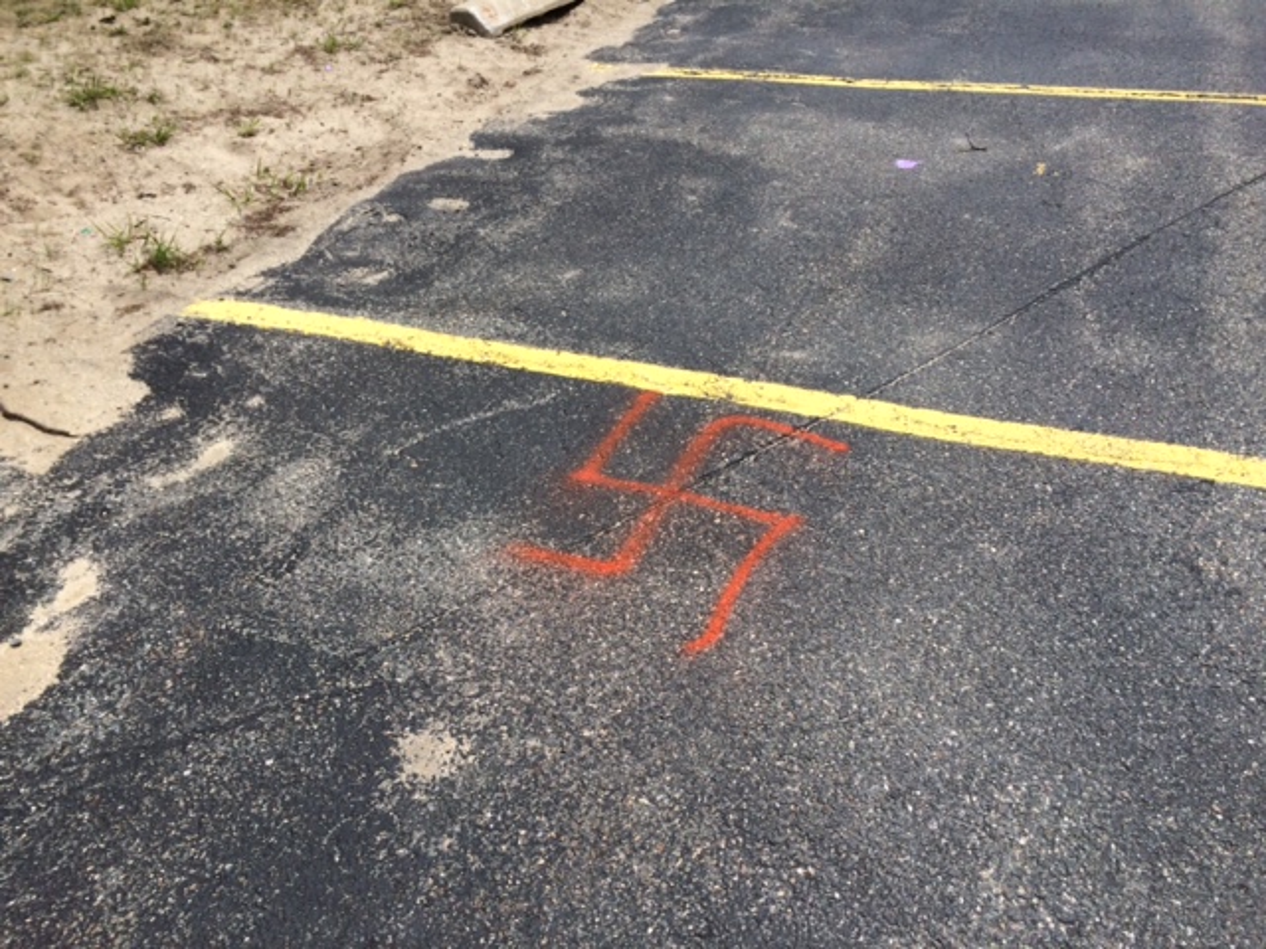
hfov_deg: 61.7
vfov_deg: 48.2
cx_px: 633
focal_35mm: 29
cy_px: 474
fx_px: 1061
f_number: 2.2
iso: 32
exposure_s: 1/2740
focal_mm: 4.15
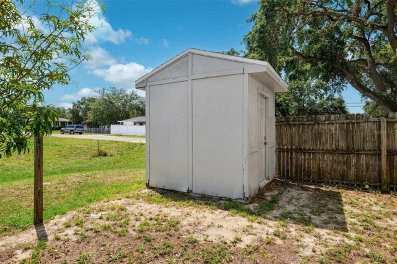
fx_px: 220
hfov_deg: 84.0
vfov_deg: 61.9
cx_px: 198
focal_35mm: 20
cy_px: 132
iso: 400
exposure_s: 1/800
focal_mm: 20
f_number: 8
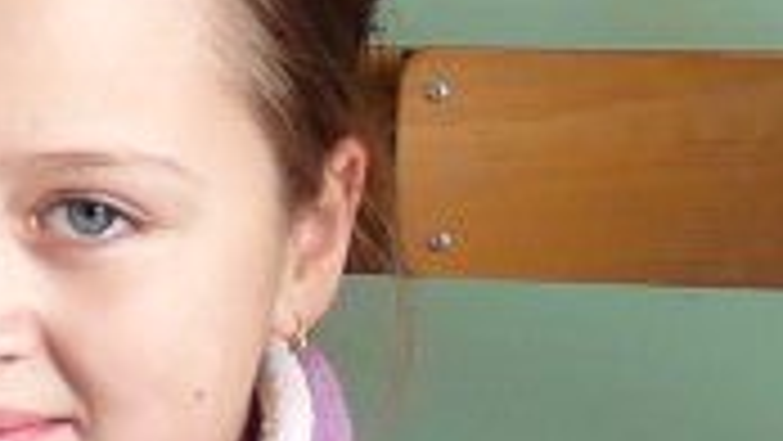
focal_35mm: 192
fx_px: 3988
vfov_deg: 6.3
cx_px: 1044
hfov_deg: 10.9
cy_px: 310
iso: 100
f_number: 2.8
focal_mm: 4.8
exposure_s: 1/50
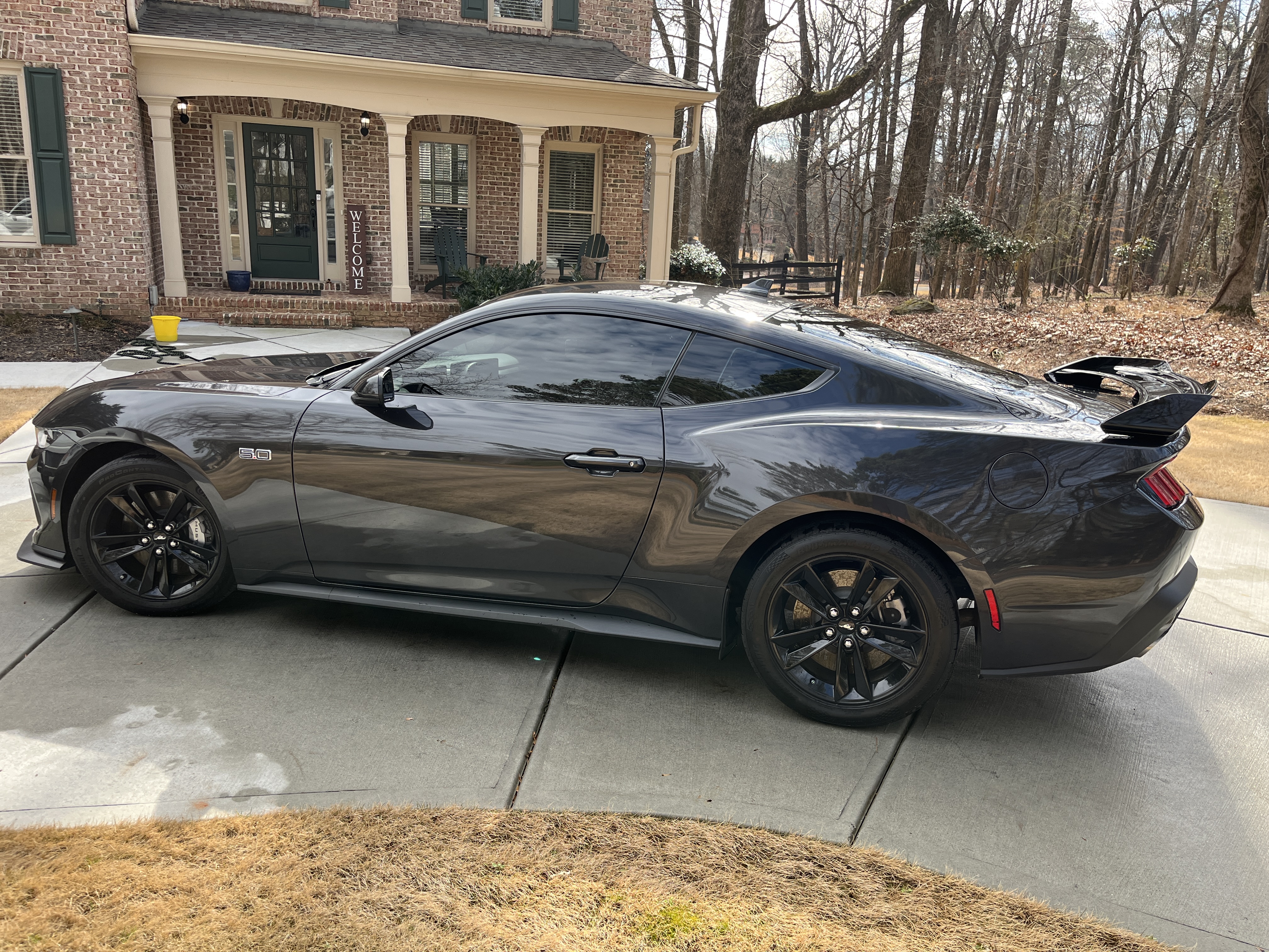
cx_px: 634
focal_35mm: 26
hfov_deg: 67.3
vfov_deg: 53.1
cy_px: 476
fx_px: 953
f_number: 1.6
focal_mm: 5.1
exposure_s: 1/621
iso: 50
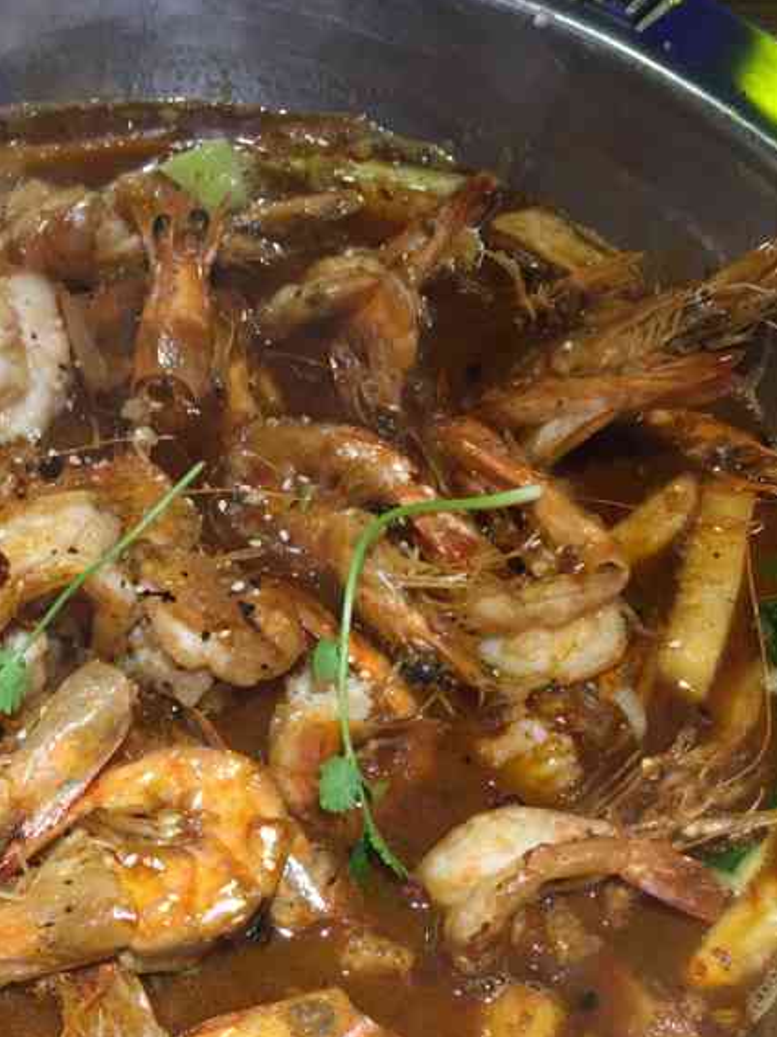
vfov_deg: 39.0
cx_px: 198
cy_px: 725
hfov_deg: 29.8
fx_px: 1437
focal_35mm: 48
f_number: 2.2
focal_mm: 4.15
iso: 100
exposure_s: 1/33
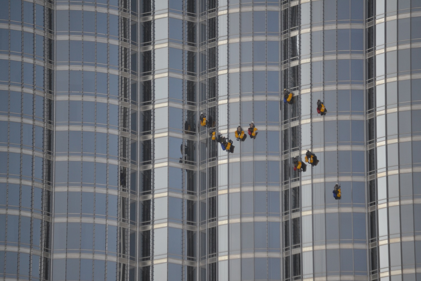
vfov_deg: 4.6
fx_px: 3508
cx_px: 210
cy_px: 140
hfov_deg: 6.9
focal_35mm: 300
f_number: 5.6
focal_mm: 200
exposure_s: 1/1250
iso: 400
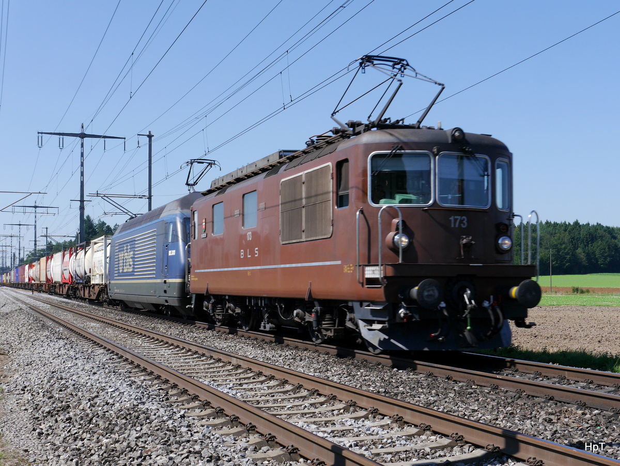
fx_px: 789
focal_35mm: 44
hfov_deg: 42.9
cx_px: 310
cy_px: 233
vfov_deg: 32.9
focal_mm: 22
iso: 160
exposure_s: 1/400
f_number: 8
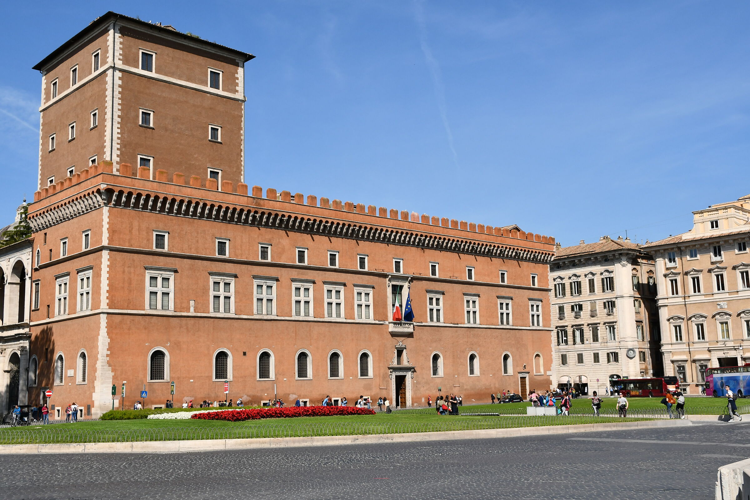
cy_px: 250
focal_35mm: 39
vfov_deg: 34.2
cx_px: 375
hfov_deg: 49.6
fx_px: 812
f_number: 7.1
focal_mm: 26
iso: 250
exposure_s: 1/2000
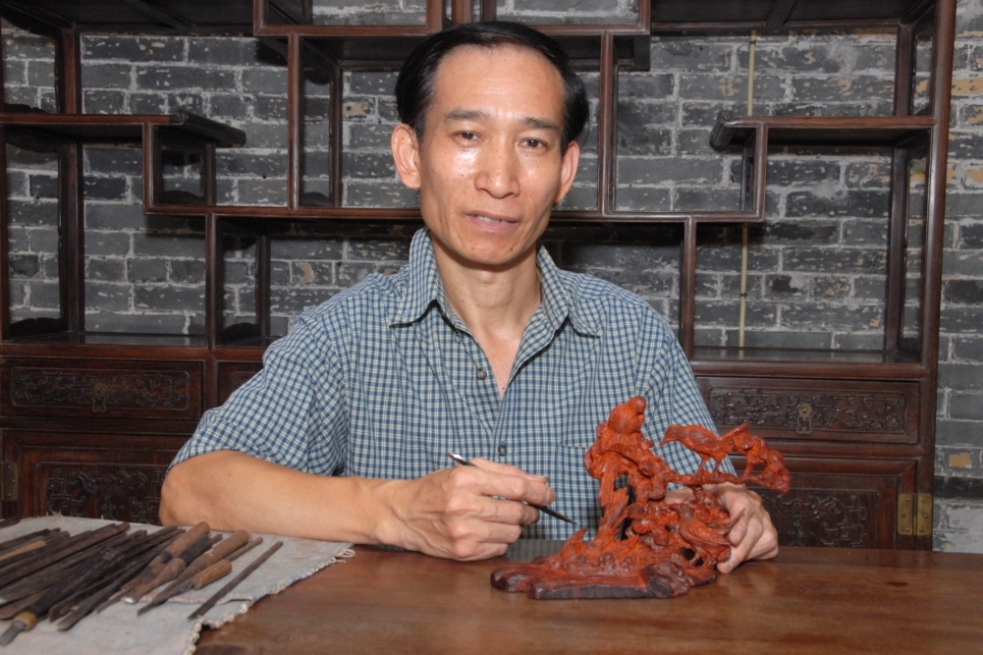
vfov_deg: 31.2
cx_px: 492
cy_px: 333
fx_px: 1174
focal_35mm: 43
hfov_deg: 45.4
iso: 500
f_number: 7.1
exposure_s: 1/80
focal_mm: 28
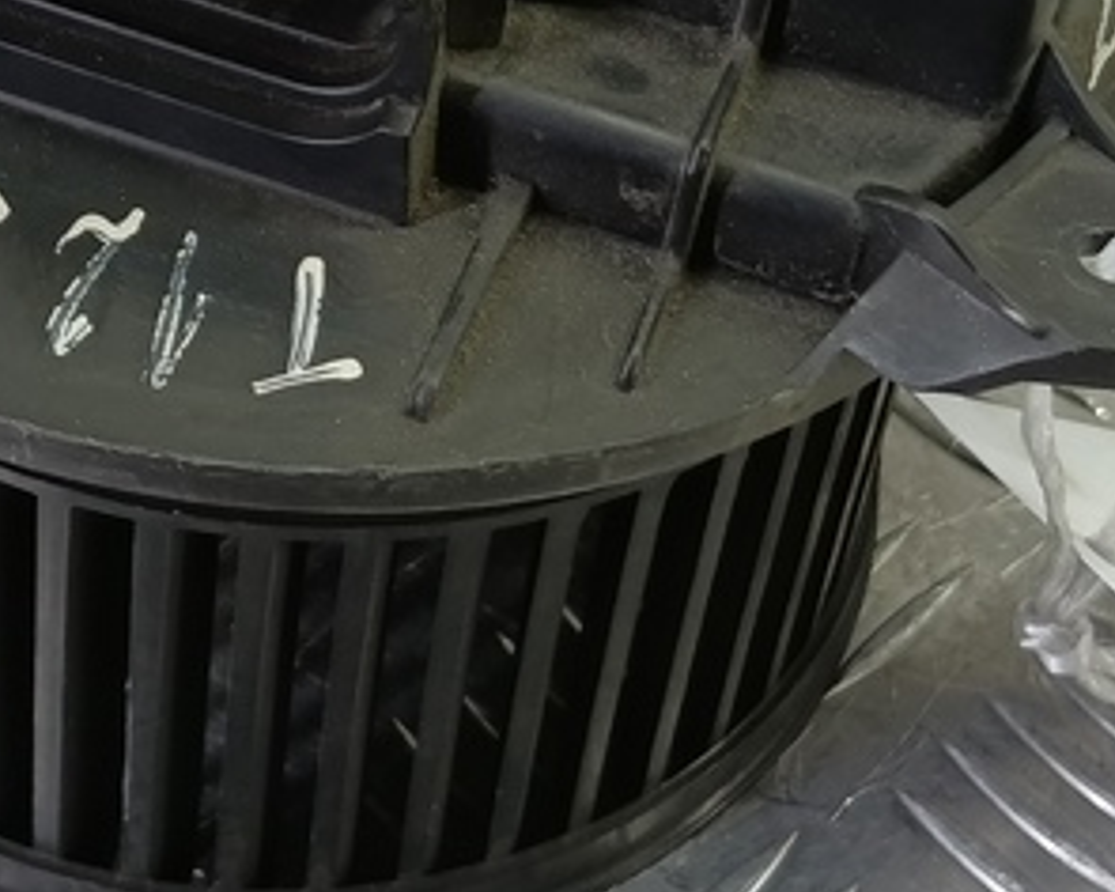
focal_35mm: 78
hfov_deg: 24.2
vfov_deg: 19.2
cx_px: 310
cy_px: 53
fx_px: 2574
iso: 176
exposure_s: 1/50
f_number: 1.6
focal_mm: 4.11
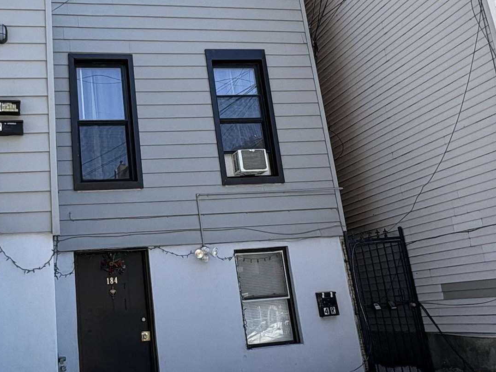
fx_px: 573
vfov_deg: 35.9
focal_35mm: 40
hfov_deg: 45.3
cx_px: 129
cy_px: 154
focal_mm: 2.22
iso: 40
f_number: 2.2
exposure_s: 1/438
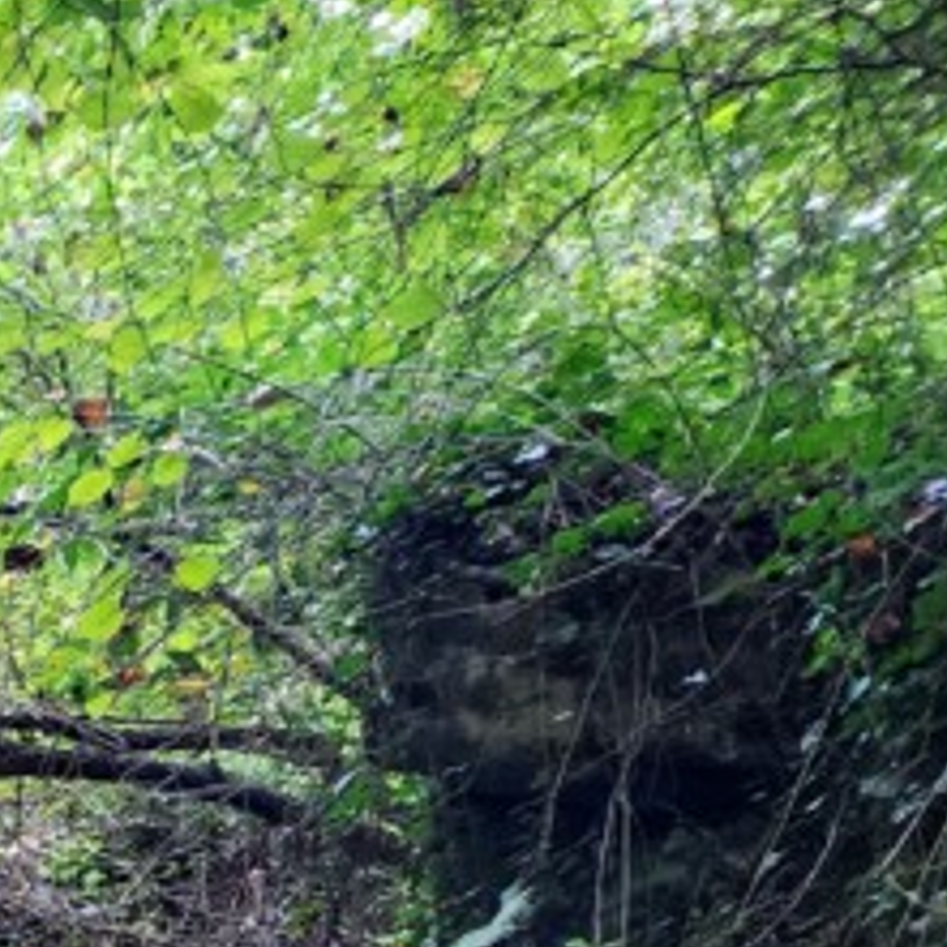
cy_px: 1414
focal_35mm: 92
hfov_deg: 14.3
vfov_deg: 17.1
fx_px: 2848
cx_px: -1166
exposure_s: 1/30
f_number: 1.8
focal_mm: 6.4
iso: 500
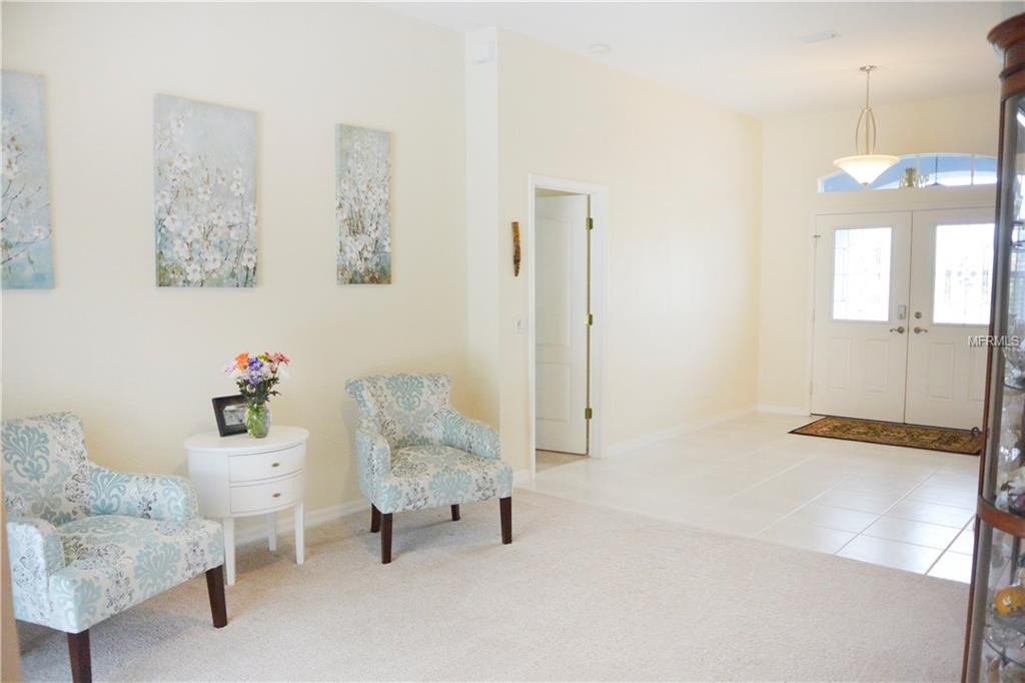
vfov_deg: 47.9
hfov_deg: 67.4
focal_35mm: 27
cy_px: 342
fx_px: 768
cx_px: 512
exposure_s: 1/125
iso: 320
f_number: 3.5
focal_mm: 10
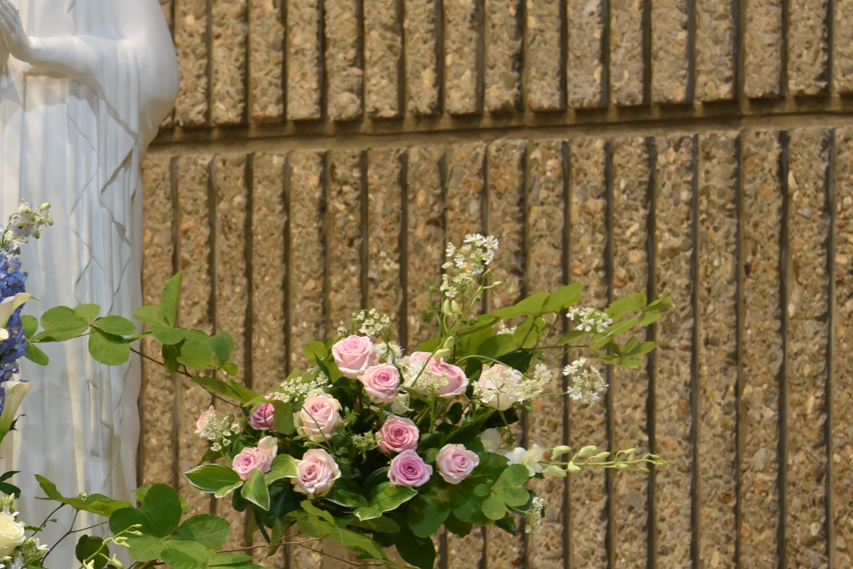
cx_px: 83
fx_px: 7039
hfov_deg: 6.9
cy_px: 464
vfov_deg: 4.6
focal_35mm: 297
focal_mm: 112
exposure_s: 1/50
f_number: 6.3
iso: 1600
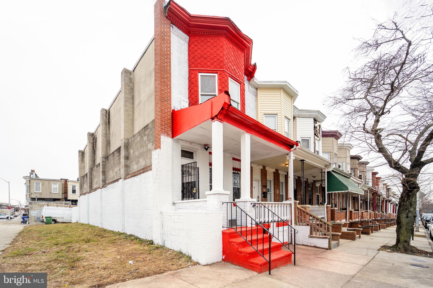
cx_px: 216
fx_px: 168
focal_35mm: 14
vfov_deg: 81.2
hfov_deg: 104.3
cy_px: 144
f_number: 6.3
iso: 640
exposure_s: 1/320
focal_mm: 14
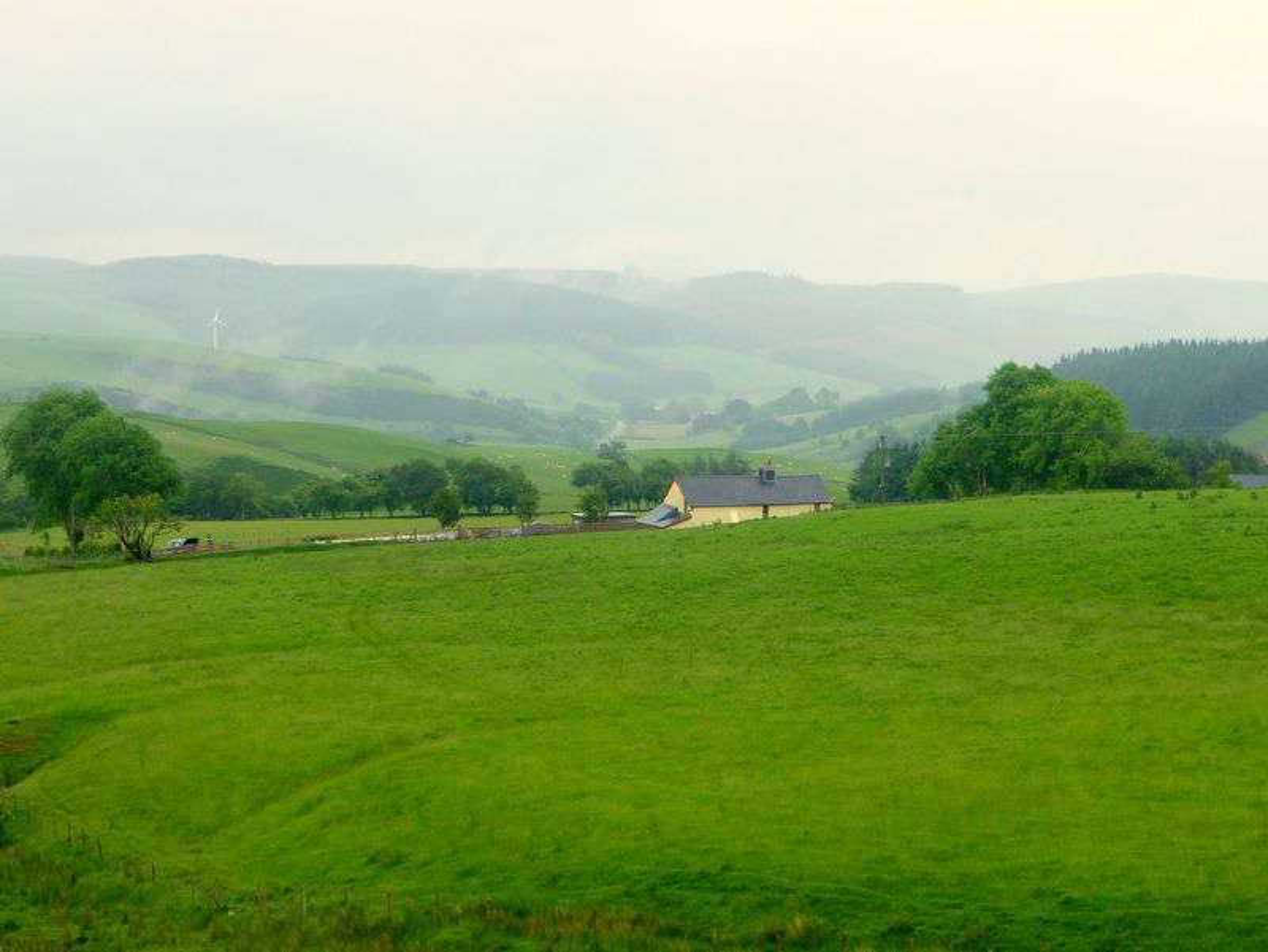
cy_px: 476
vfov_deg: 27.1
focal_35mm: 54
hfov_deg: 35.5
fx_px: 1979
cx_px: 634
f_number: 4.6
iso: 100
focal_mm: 9.7
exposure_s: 1/125
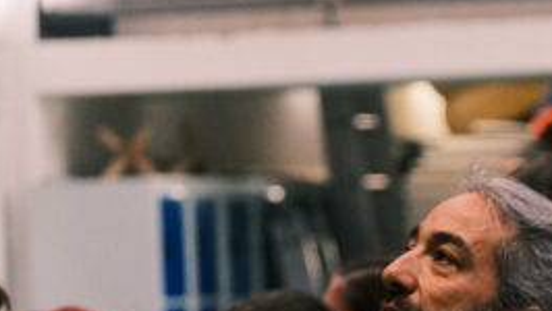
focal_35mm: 390
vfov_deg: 3.1
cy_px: 292
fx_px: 5712
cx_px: 450
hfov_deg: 5.5
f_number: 3.9
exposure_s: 1/1000
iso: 5000
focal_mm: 86
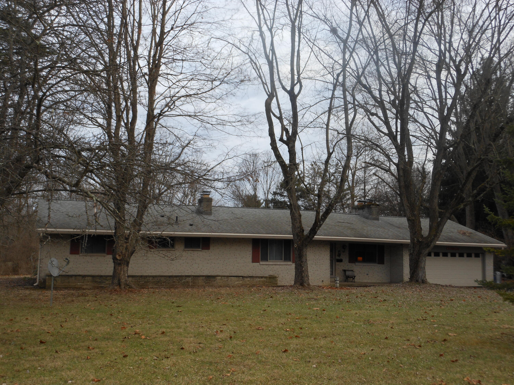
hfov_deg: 47.9
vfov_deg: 36.8
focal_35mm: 39
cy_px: 192
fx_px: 579
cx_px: 257
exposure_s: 1/50
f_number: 4.3
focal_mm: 6.9
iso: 80
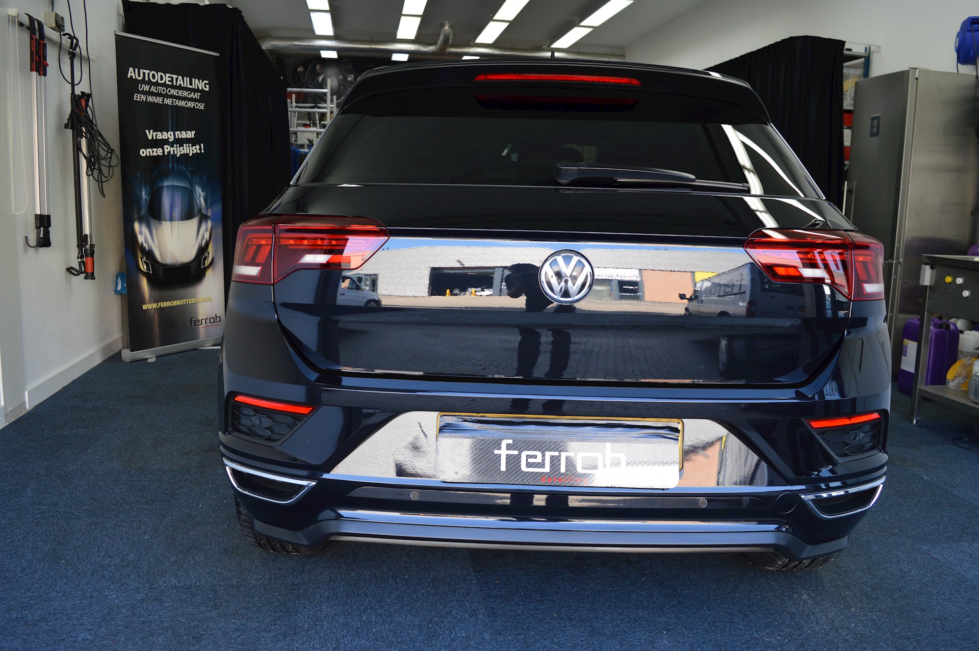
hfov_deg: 67.4
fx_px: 734
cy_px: 326
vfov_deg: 47.9
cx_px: 490
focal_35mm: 27
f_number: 5
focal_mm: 18
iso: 400
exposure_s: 1/100
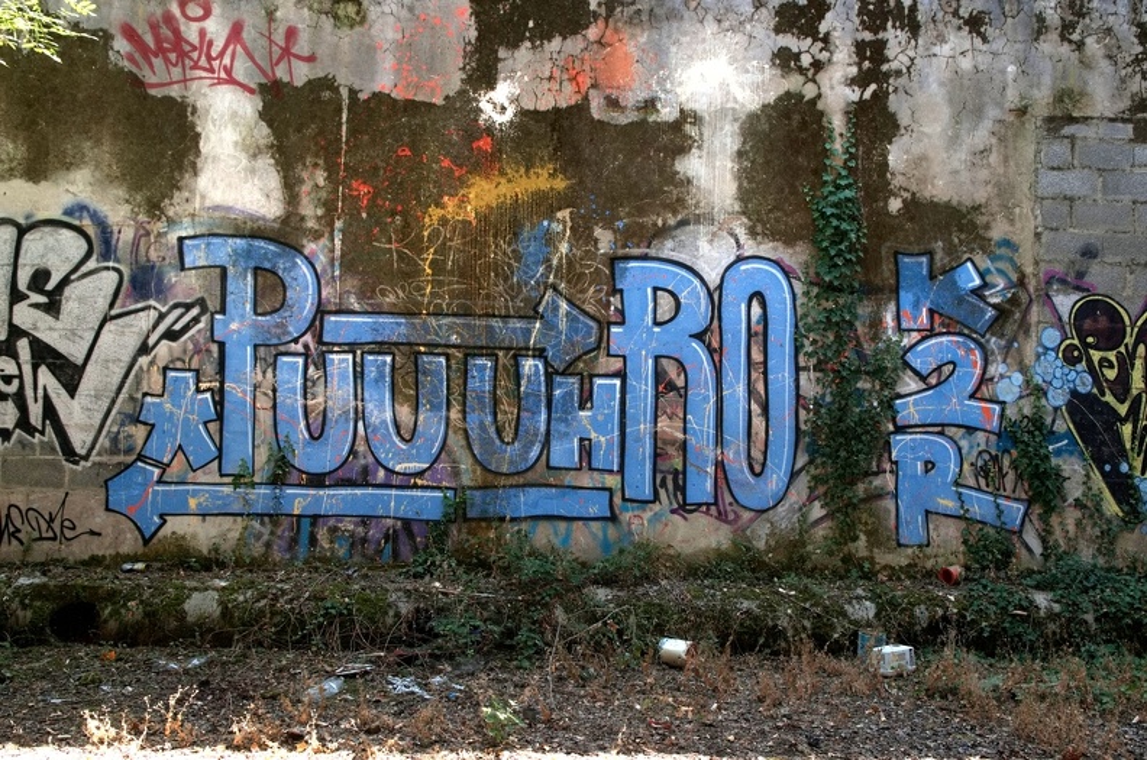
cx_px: 574
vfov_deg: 38.2
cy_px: 380
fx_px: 1097
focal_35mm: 34
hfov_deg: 55.2
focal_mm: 23
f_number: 5.6
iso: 400
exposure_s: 1/250
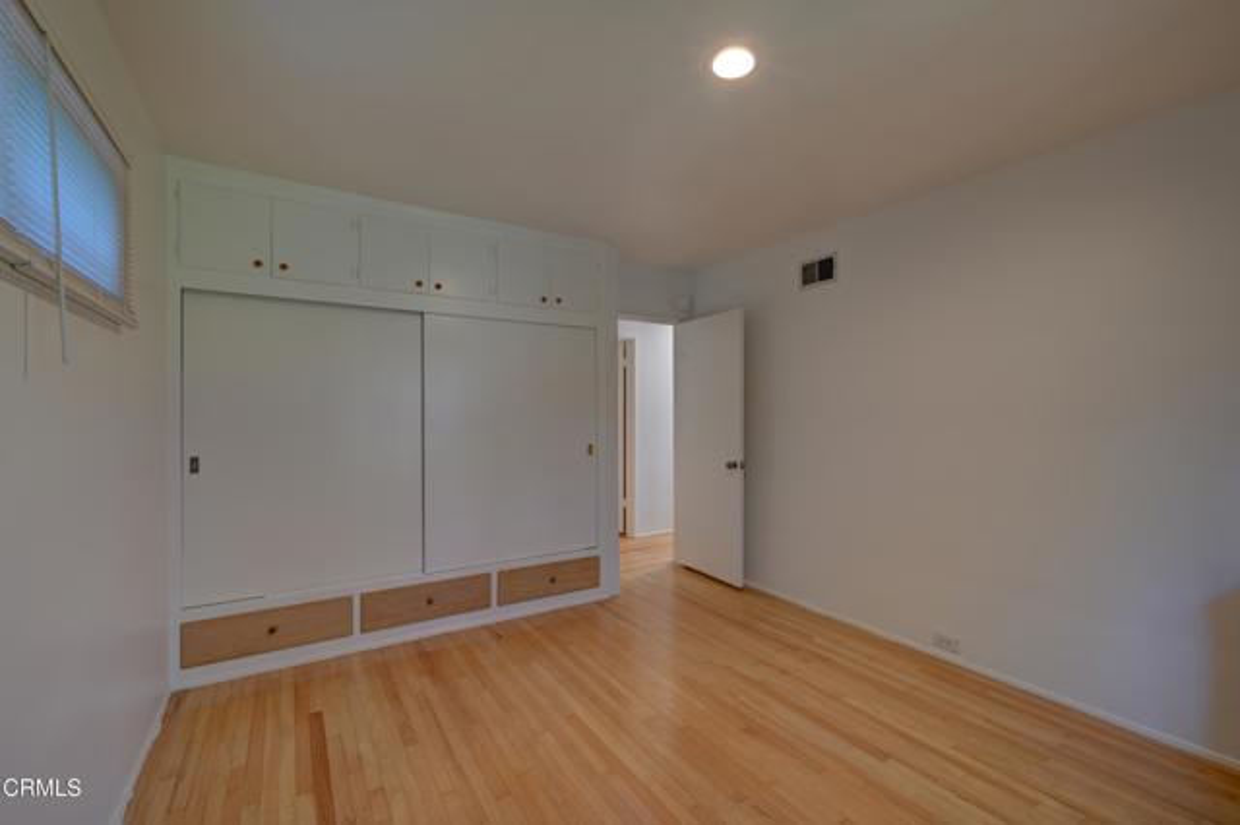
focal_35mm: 16
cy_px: 412
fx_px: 534
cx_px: 620
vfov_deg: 75.4
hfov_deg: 98.6
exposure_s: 3
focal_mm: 15.5
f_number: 11
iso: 100
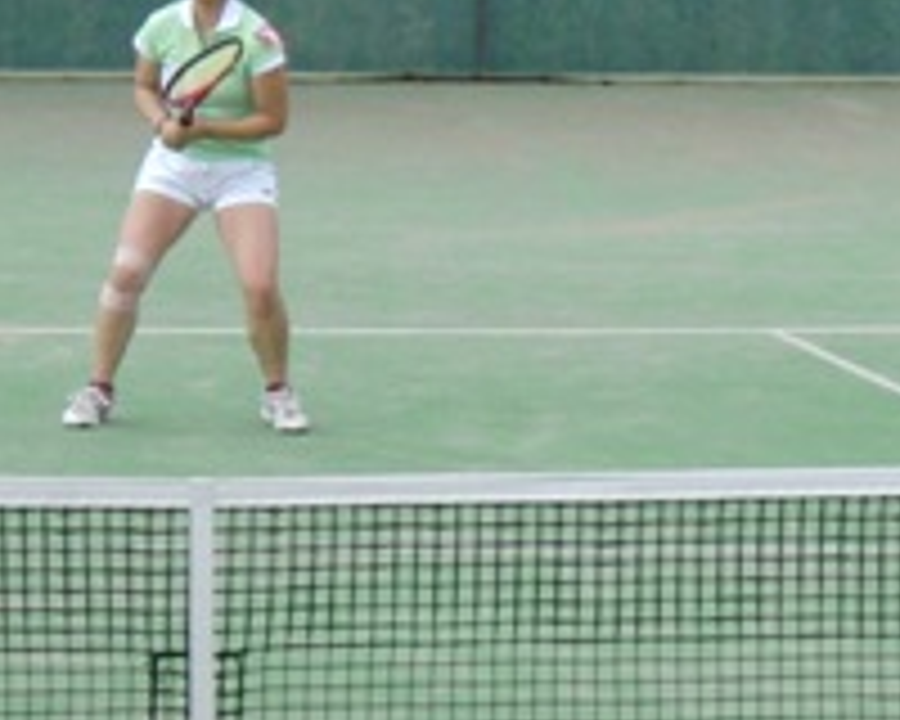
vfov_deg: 3.6
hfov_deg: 4.5
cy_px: 351
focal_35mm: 434
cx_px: 423
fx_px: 11560
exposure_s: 1/800
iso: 200
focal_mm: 24.6
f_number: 4.2
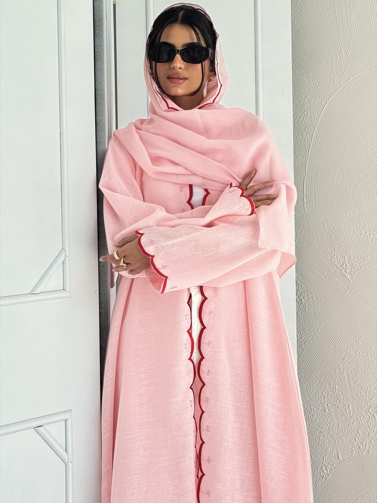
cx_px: 188
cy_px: 252
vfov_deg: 50.1
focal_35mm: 37
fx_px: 537
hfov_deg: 38.7
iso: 64
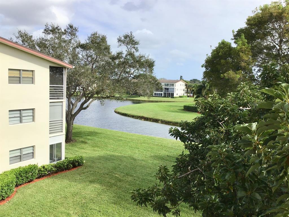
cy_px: 108
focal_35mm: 31
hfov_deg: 58.4
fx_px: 259
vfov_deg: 45.4
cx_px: 144
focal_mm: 3.3
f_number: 2.4
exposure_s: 1/1335
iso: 25
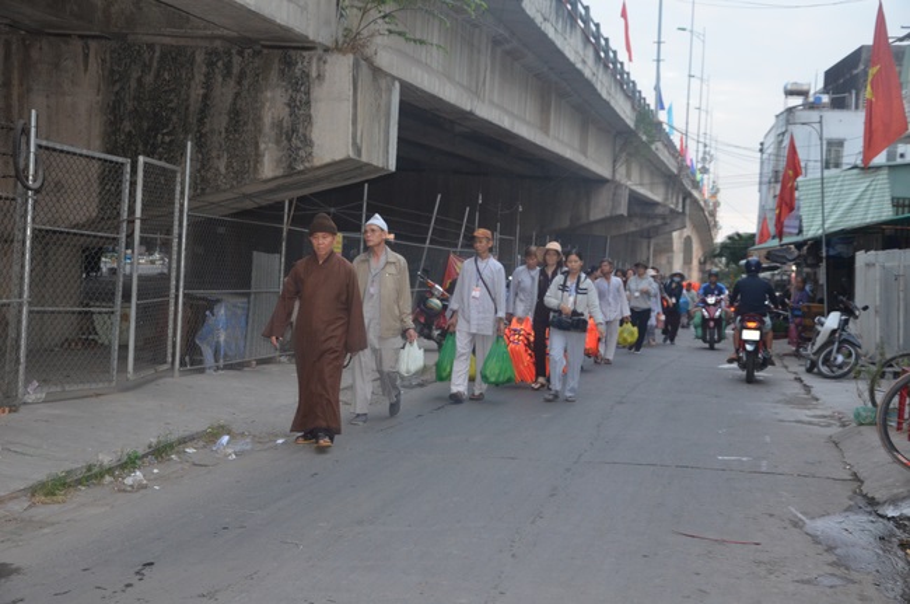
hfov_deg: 37.9
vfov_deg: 25.7
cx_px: 455
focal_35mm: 52
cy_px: 302
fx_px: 1325
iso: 800
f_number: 5
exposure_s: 1/100
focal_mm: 35
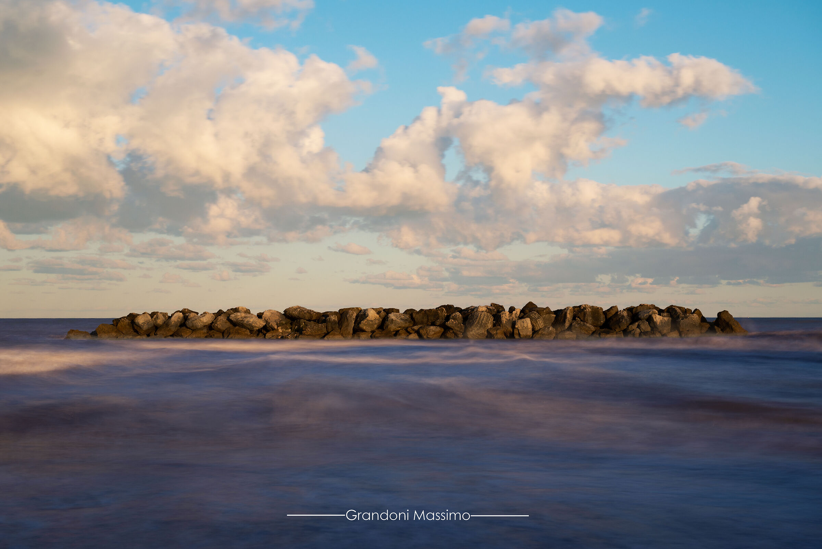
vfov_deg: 23.4
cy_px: 274
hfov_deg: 34.5
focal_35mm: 58
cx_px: 411
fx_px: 1325
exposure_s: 4
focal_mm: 58
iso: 100
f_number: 9
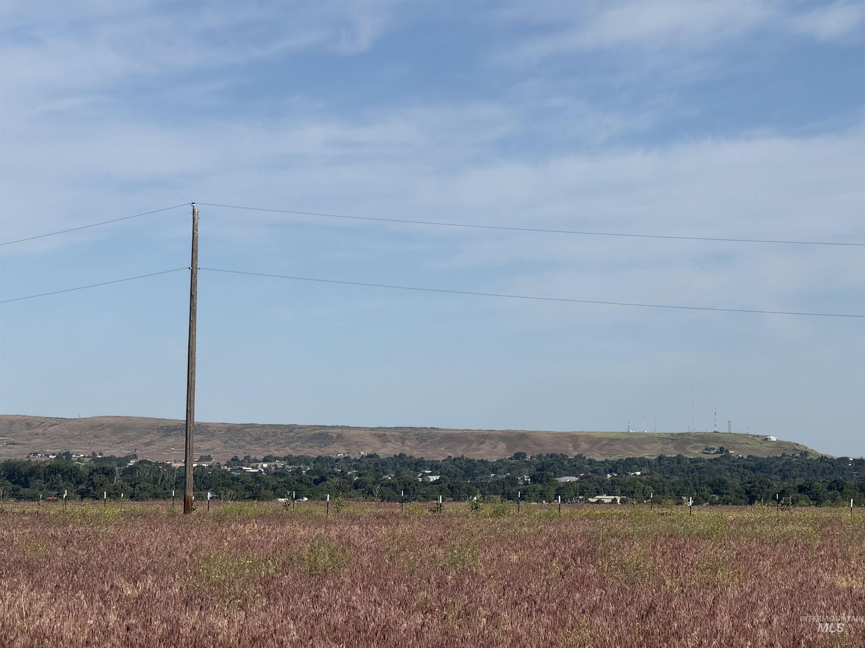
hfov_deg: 16.4
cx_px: 432
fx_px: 2999
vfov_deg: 12.3
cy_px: 324
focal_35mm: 120
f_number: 2.8
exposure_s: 1/2710
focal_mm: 15.66
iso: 50
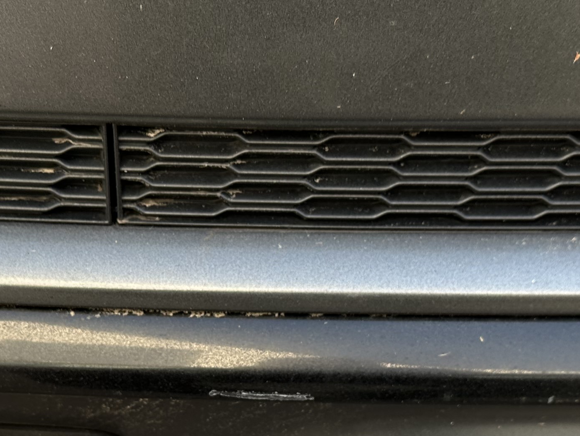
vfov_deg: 20.5
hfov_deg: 27.8
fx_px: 1173
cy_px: 418
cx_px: 267
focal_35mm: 70
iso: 64
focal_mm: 6.86
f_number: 1.78
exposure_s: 1/121
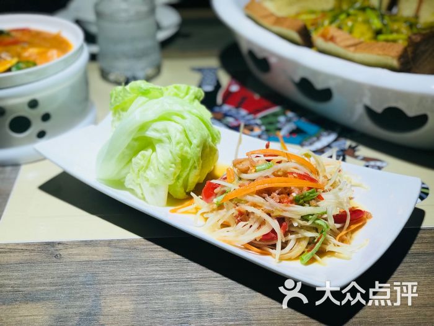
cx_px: 217
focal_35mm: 57
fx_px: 715
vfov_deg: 25.7
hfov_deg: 33.8
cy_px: 163
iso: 32
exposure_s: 1/100
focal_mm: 6.6
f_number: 2.8
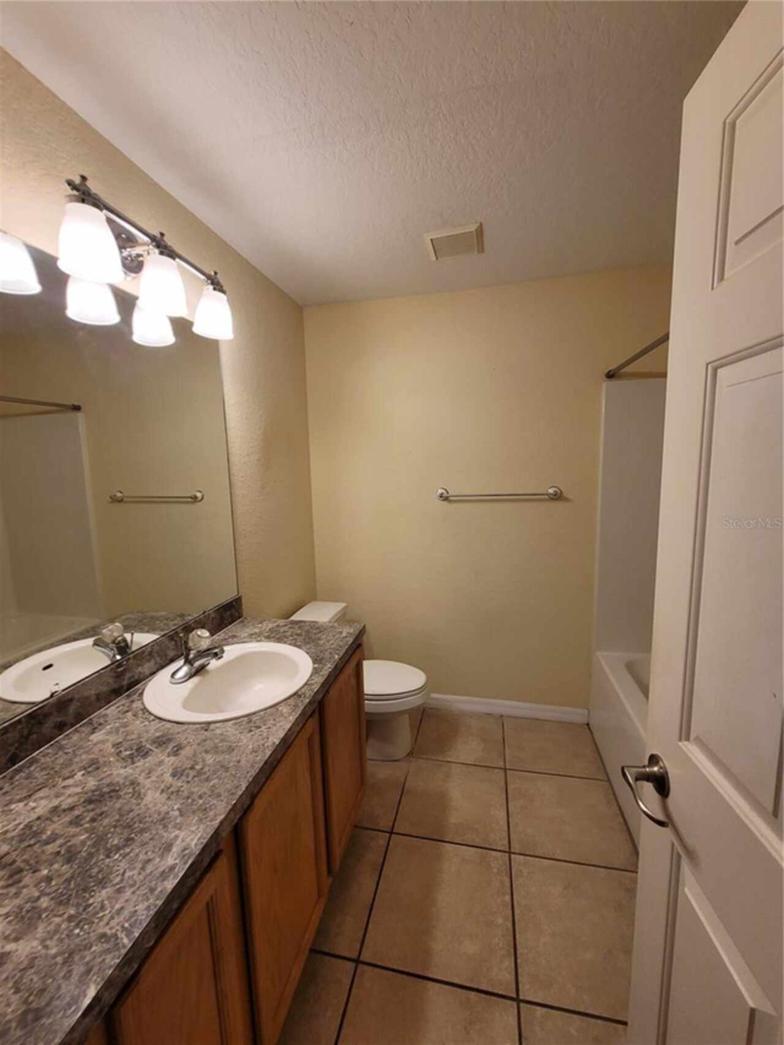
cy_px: 522
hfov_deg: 89.9
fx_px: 392
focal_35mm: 13
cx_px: 392
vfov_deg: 106.2
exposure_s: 1/60
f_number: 2.2
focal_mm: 2.2
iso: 125
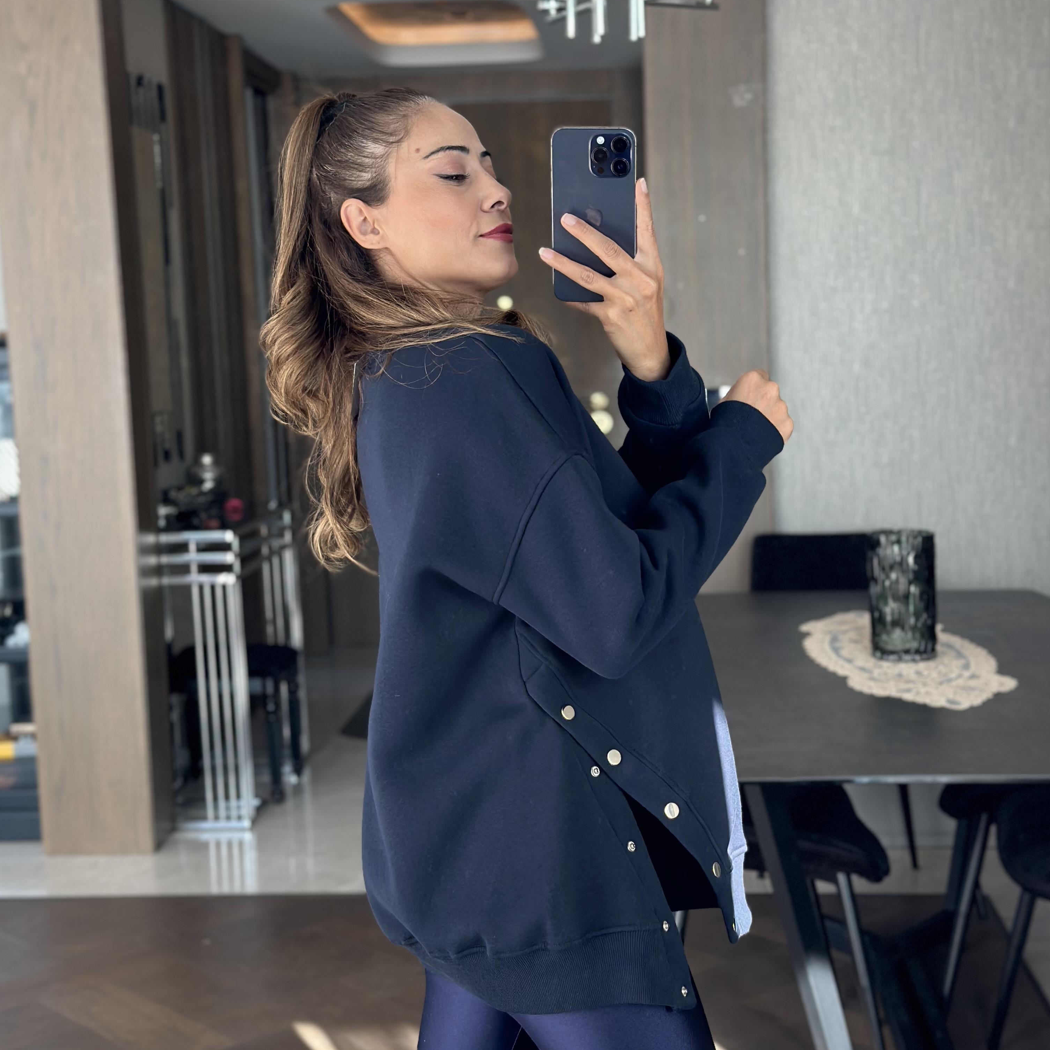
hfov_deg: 30.0
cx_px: 523
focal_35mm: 57
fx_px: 1956
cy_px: 634
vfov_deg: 30.0
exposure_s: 1/183
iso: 80
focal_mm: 6.86
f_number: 1.78
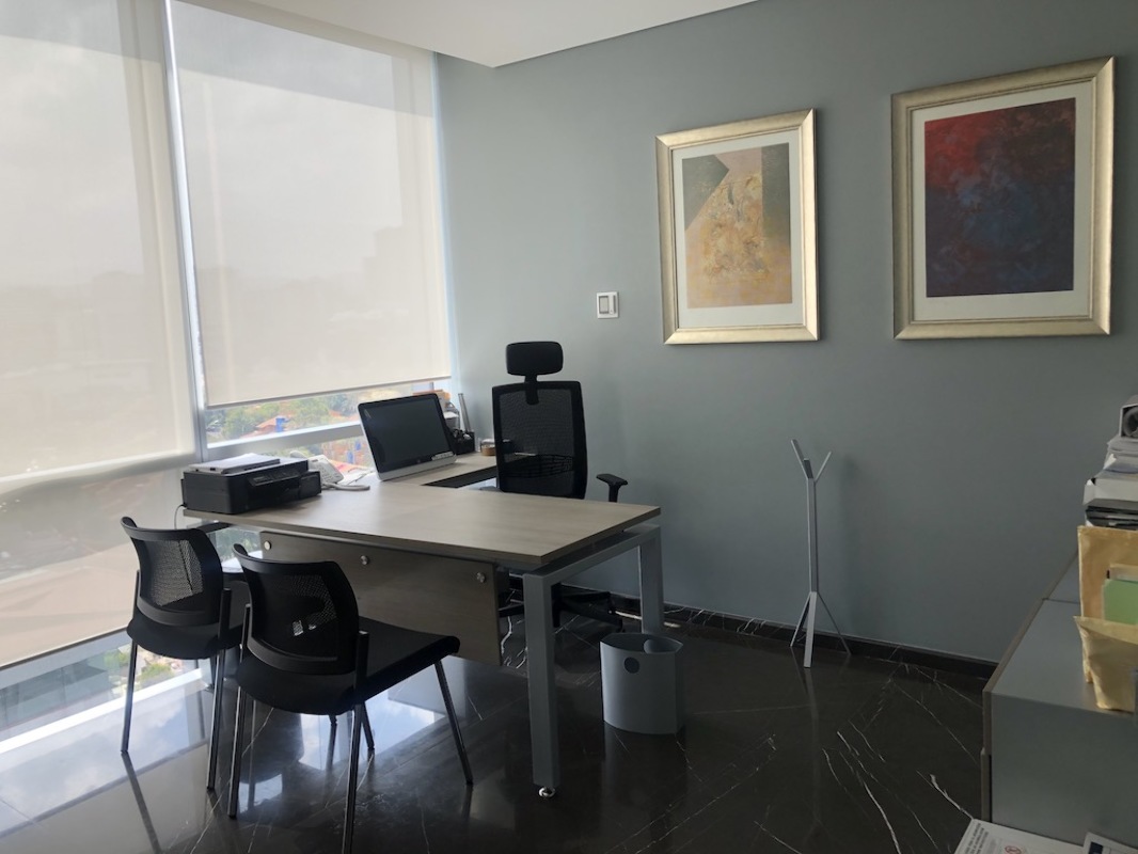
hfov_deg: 63.4
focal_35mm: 28
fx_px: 921
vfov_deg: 49.8
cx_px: 569
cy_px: 427
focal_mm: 3.99
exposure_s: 1/193
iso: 20
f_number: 1.8
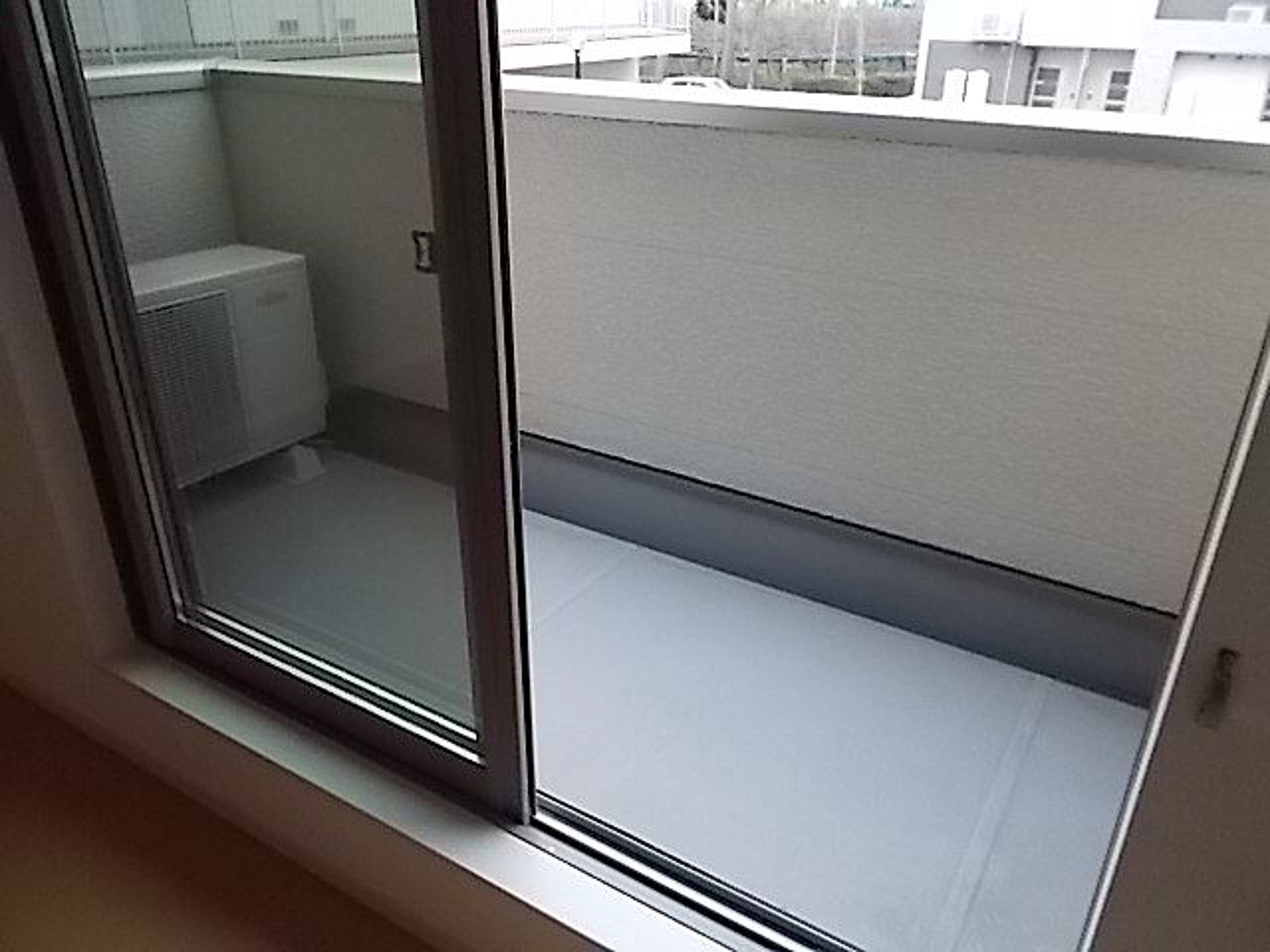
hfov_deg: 67.3
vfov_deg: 53.1
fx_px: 954
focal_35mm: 26
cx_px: 635
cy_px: 476
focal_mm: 4.6
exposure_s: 1/125
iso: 500
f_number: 3.2
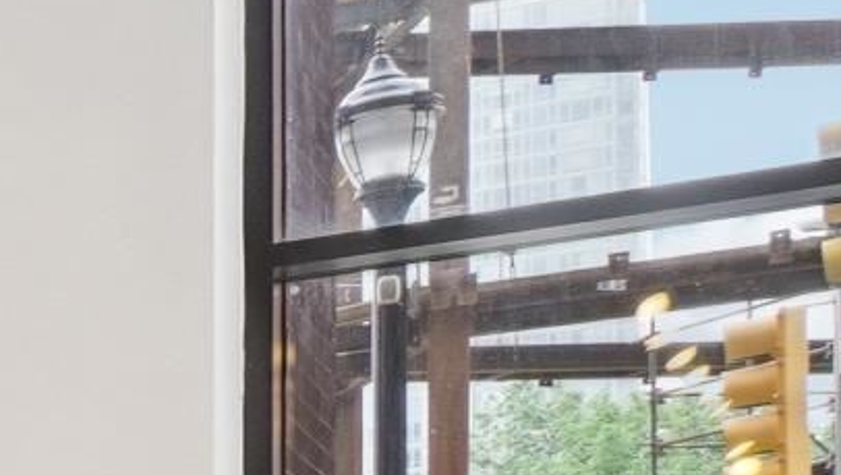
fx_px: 2588
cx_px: -1798
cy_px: 1018
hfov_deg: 10.8
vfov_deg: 9.6
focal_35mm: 116
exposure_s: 1/30
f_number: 8
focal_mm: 10
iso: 800
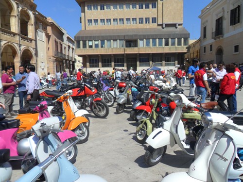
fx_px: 190
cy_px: 91
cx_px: 122
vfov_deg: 51.4
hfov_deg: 65.3
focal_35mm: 27
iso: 80
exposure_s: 1/350
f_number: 8.9
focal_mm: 4.9
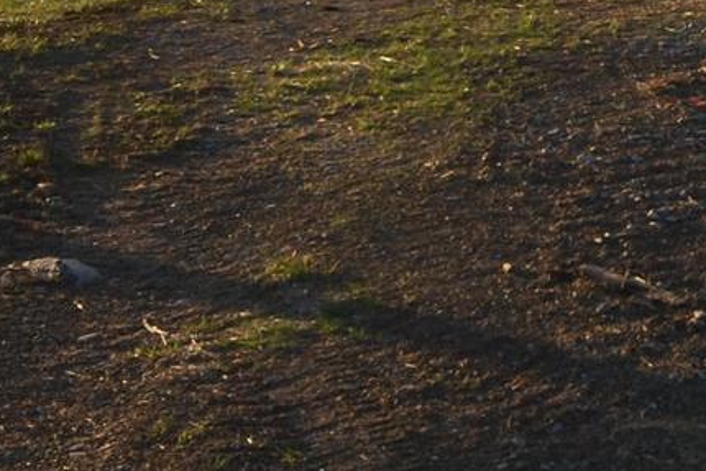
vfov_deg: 9.3
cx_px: 934
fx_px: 2805
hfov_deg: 13.8
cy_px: -309
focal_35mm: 143
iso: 200
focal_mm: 20
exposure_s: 1/160
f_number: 9
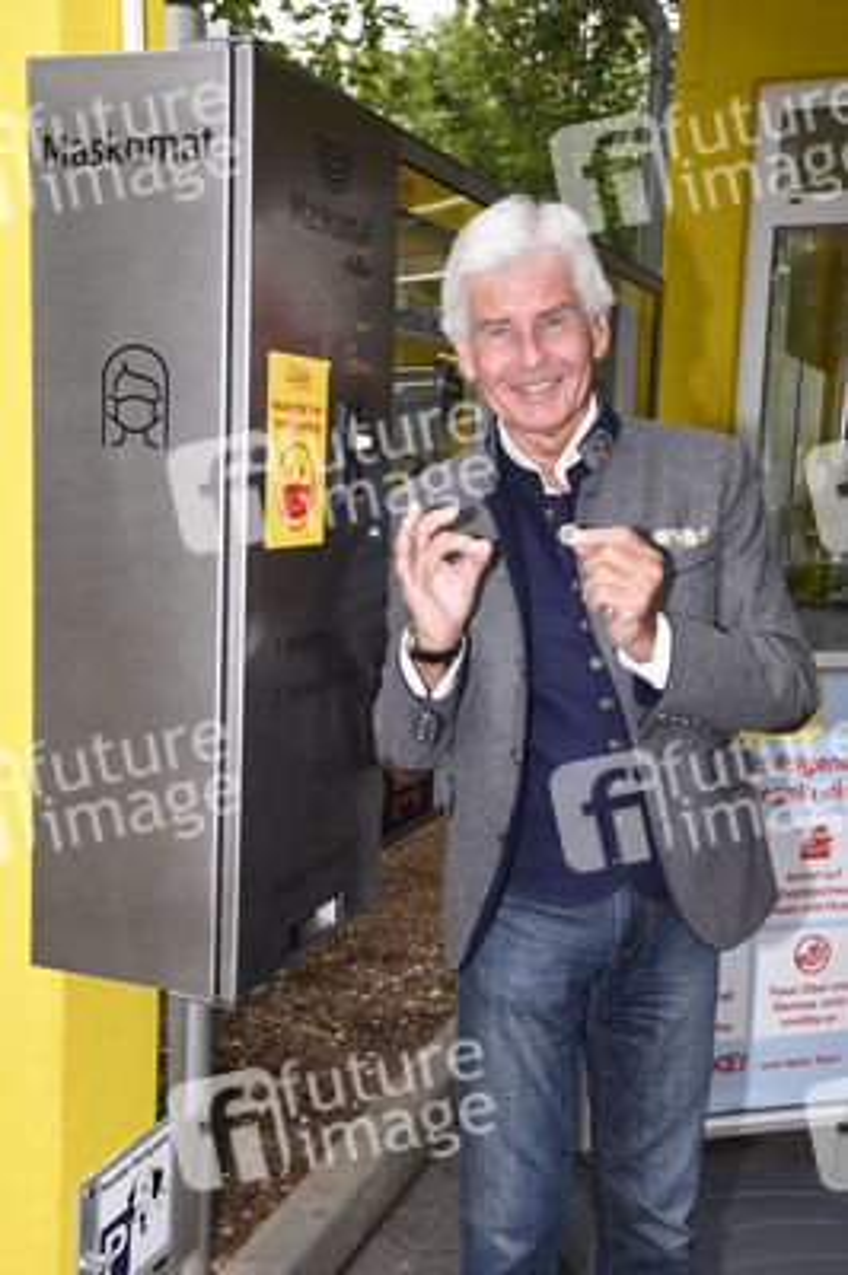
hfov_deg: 33.3
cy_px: 638
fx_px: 1416
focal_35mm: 40
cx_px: 424
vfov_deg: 48.5
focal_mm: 40
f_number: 8
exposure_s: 1/100
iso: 160
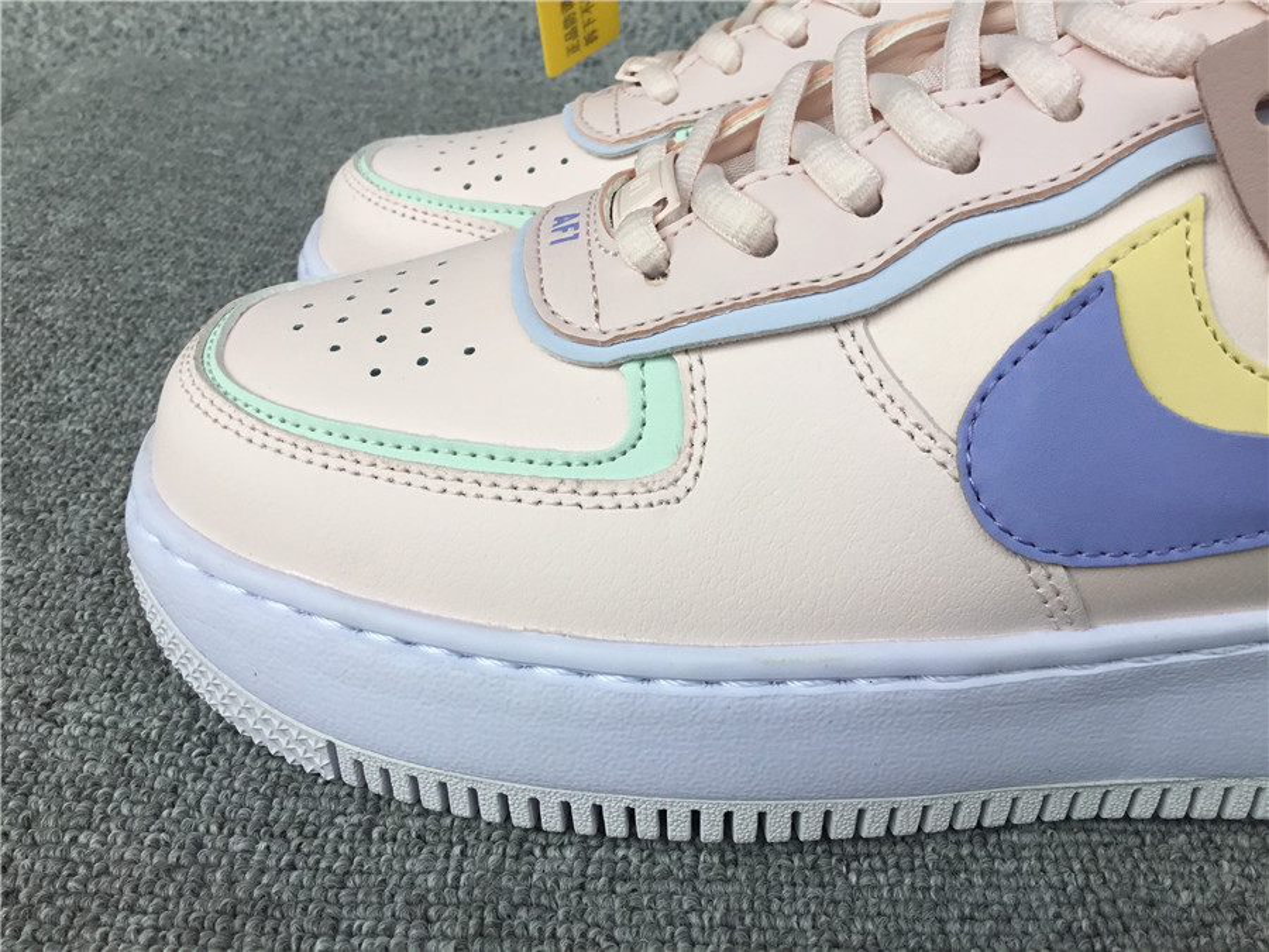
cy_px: 476
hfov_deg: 58.4
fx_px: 1136
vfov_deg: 45.4
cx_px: 634
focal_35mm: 31
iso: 25
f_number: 2.4
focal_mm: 3.3
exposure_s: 1/206
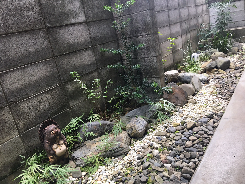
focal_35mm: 29
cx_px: 122
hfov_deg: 61.7
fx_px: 205
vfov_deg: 48.2
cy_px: 92
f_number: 2.2
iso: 32
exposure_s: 1/30
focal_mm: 4.15
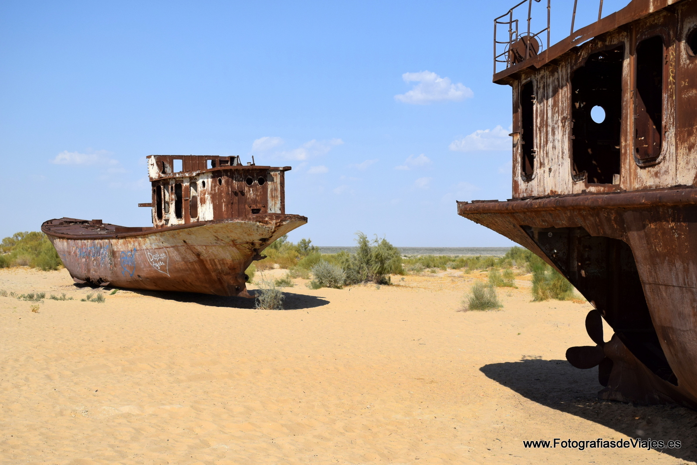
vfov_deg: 23.8
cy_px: 232
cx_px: 348
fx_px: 1104
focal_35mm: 57
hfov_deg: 35.0
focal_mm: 38
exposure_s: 1/2000
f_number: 8
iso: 400
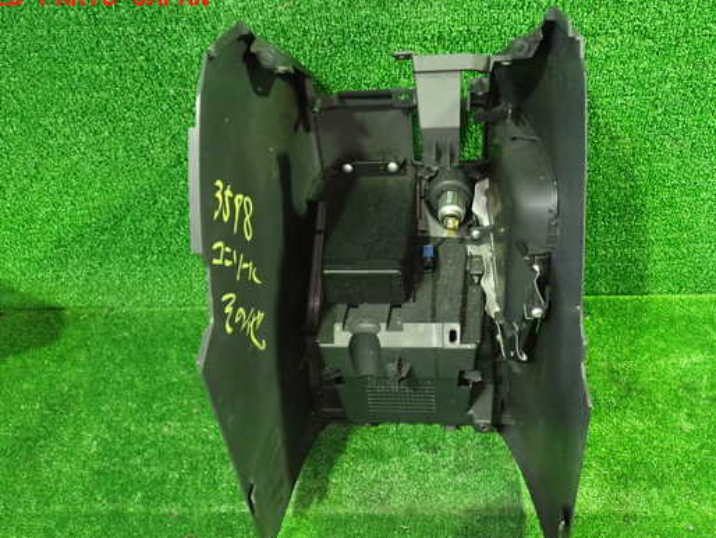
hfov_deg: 52.6
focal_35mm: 35
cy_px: 293
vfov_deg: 40.7
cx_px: 373
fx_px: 724
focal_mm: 5.4
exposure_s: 1/20
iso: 800
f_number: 2.3
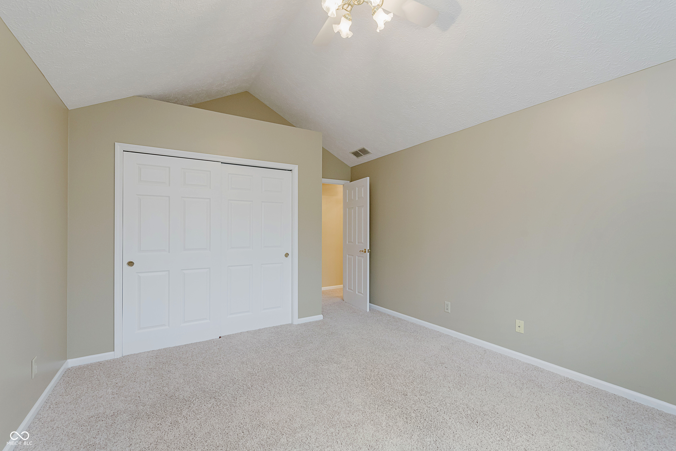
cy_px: 226
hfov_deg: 100.4
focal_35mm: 15
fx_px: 282
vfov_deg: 77.4
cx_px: 338
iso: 320
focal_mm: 15
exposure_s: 1/50
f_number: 5.6
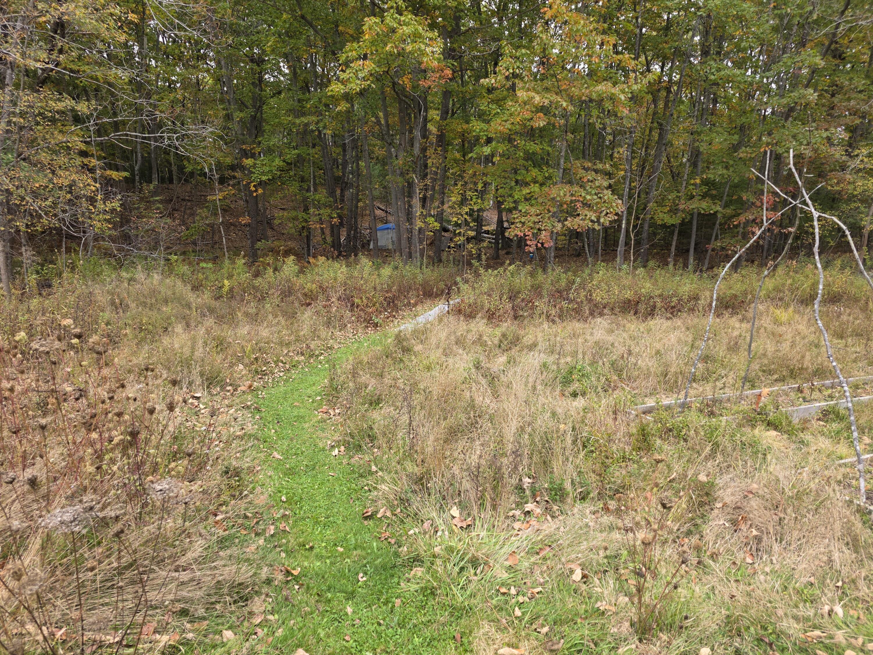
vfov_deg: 58.9
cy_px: 328
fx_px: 580
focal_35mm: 23
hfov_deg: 73.9
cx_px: 436
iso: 40
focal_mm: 6.3
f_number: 1.7
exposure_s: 1/180
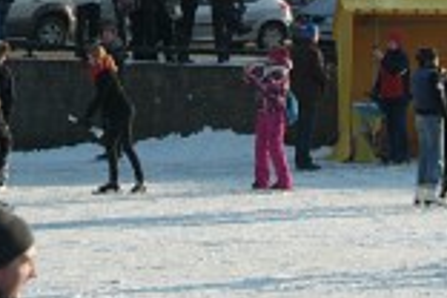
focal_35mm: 312
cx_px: 415
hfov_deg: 6.6
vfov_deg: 4.4
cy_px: -125
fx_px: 3874
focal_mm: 72
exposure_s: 1/350
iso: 200
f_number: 6.7
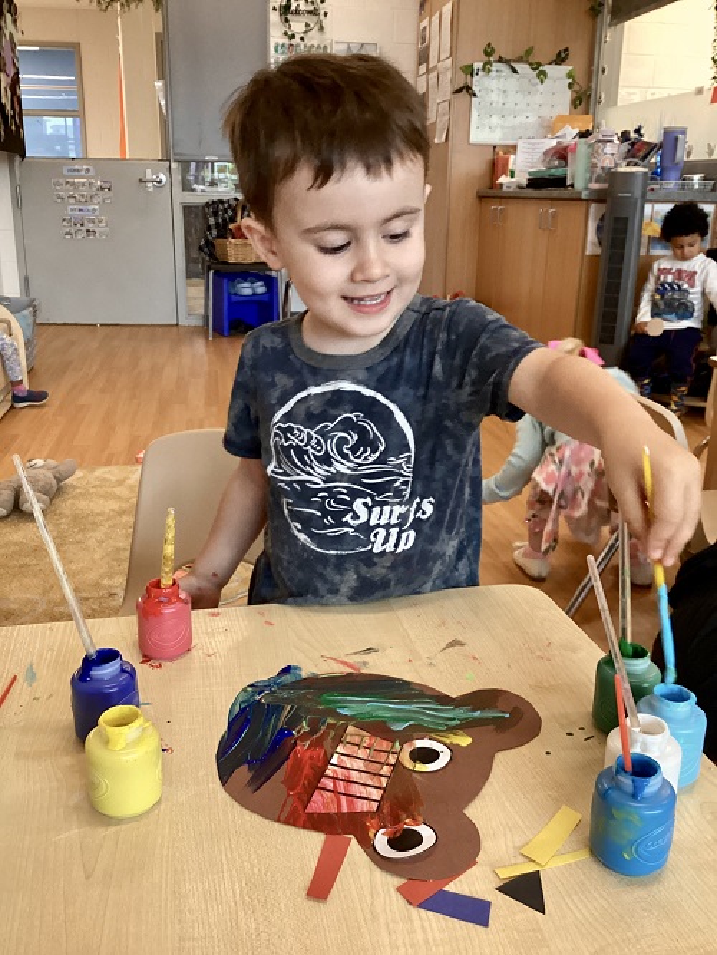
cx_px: 358
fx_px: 856
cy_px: 478
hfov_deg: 45.5
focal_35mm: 31
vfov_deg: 58.3
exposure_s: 1/33
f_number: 2.4
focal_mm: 3.3
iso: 320
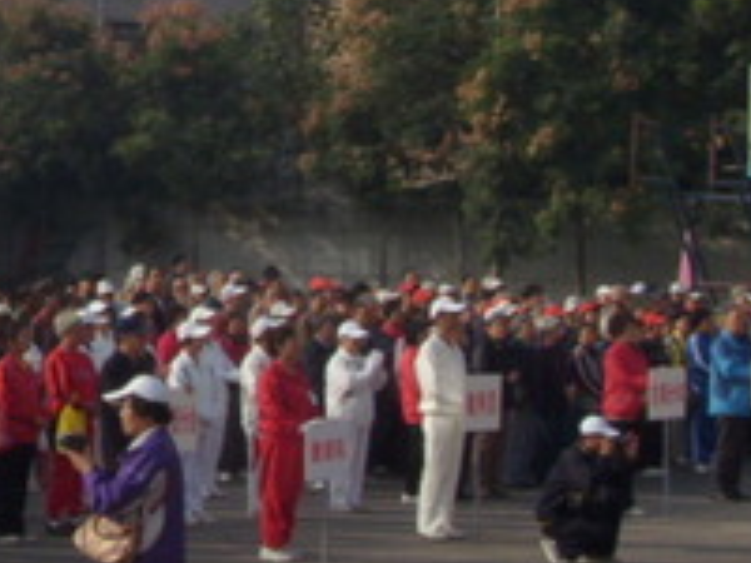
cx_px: -417
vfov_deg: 11.7
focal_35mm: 126
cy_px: 84
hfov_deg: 14.5
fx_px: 2734
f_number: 5.5
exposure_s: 1/350
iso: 80
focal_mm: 6
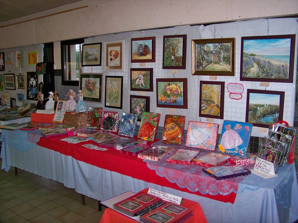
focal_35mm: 33
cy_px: 112
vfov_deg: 42.9
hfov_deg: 55.4
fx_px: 284
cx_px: 149
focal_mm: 5.85
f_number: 2.8
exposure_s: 1/30
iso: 200
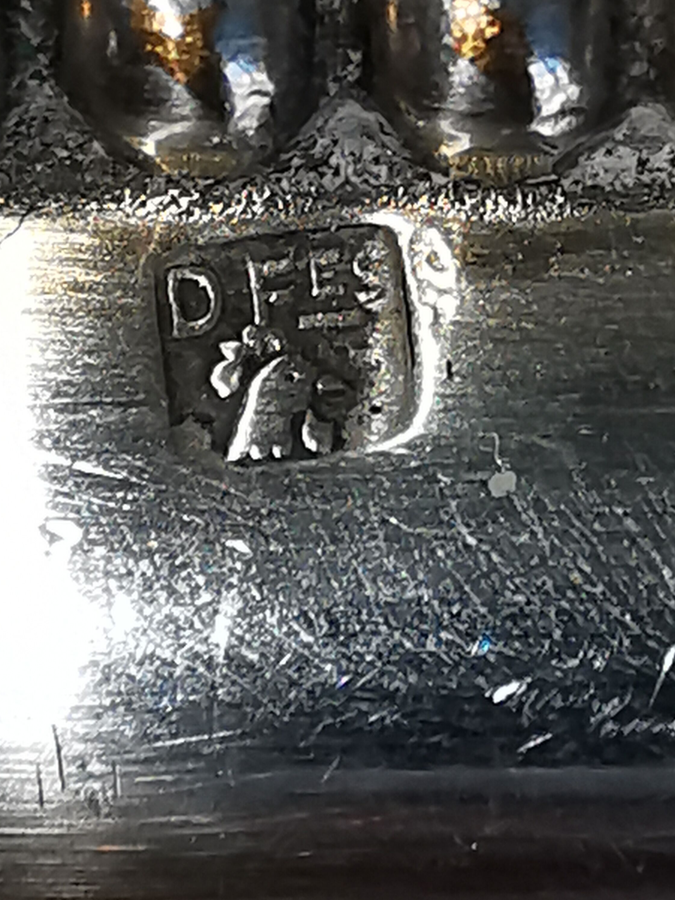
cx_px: 384
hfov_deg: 10.7
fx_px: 3588
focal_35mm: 138
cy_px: 259
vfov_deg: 14.3
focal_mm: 2.35
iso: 50
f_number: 2.2
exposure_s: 1/218
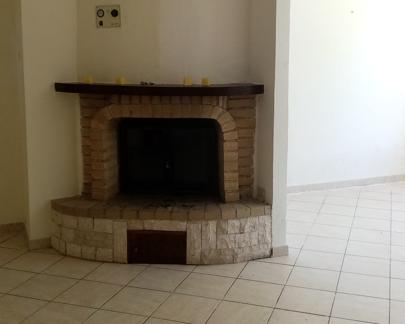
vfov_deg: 35.5
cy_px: 120
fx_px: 503
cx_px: 224
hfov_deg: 43.8
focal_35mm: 42
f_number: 1.8
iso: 115
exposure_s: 1/50
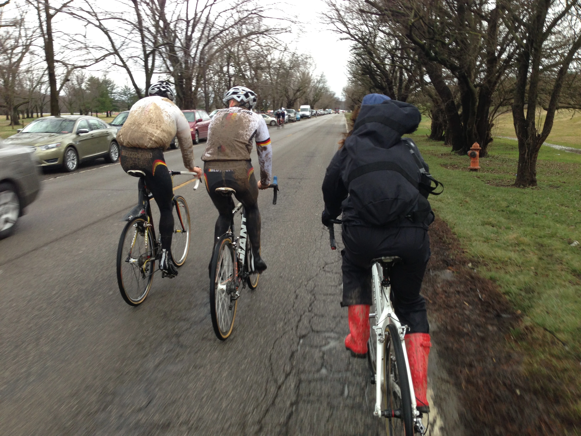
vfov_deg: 42.9
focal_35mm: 33
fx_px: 554
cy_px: 218
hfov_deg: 55.4
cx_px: 290
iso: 80
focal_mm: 4.13
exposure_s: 1/120
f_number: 2.4
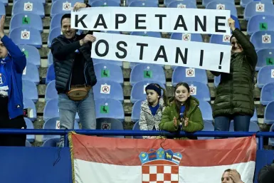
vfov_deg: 3.5
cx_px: 105
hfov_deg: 5.2
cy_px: 47
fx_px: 3007
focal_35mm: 395
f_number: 4
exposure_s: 1/320
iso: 4000
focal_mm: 200
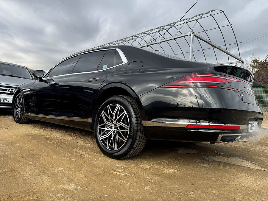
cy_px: 100
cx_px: 134
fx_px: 186
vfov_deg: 56.8
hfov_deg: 71.6
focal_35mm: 24
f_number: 1.78
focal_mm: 6.76
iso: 80
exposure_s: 1/1238
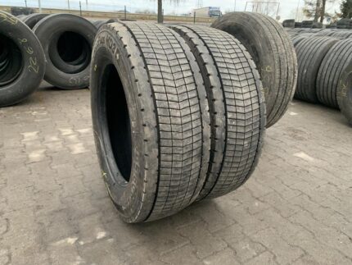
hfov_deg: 67.3
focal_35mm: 26
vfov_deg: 53.1
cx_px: 176
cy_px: 132
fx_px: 265
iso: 400
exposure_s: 1/50
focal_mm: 4.25
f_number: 1.8
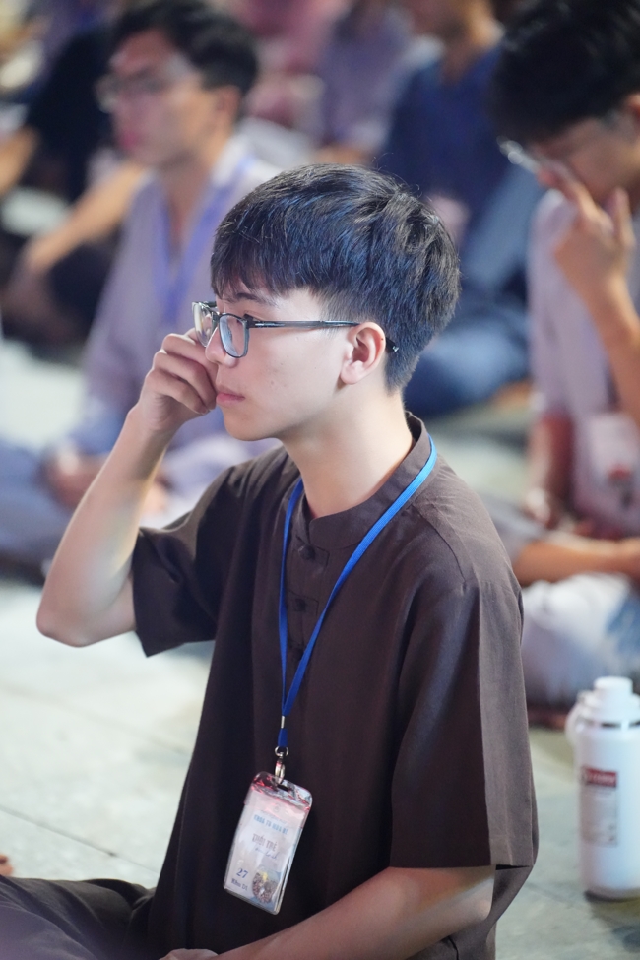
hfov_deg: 9.1
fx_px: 4000
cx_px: 320
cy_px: 480
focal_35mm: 150
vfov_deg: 13.7
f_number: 2.8
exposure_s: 1/200
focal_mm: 150
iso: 16000
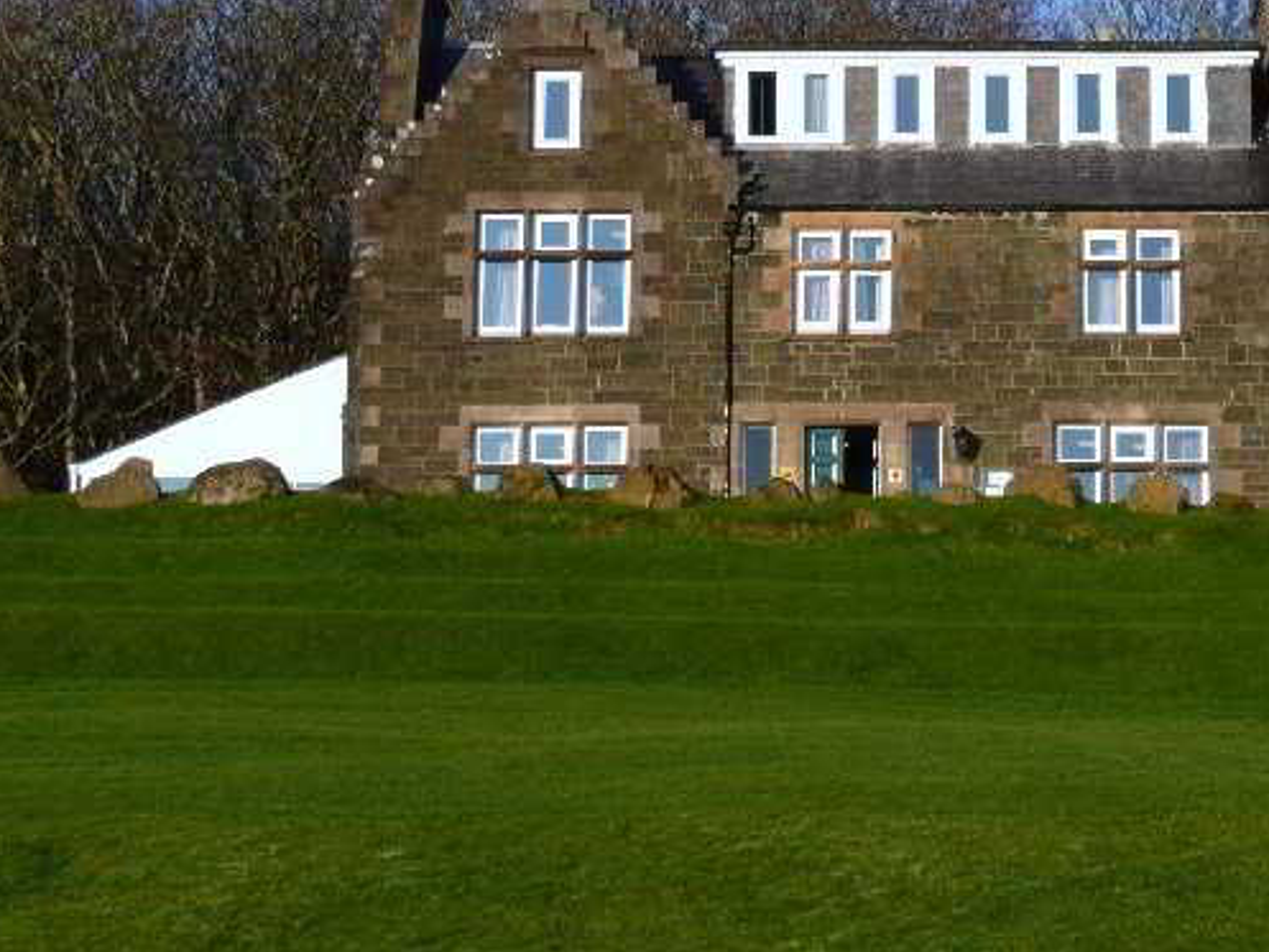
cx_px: 993
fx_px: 4547
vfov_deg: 11.9
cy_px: 232
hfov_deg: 15.8
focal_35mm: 124
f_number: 4.6
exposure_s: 1/400
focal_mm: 12.7
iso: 100
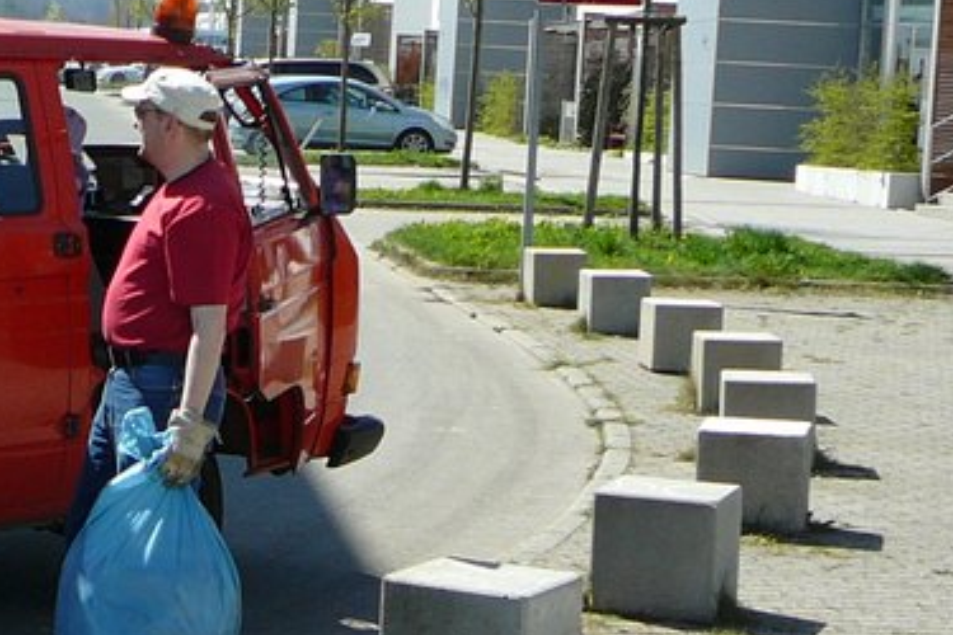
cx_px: -208
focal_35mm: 97
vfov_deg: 14.1
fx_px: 2568
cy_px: 343
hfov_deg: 19.7
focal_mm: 5.2
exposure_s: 1/800
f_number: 2.8
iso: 80
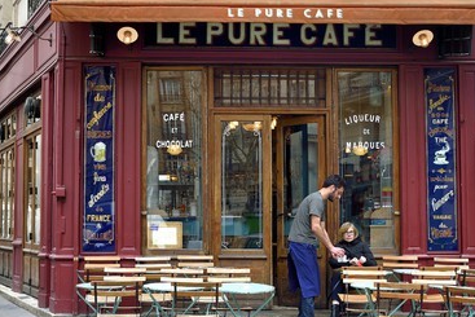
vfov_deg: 28.1
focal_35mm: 48
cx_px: 234
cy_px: 179
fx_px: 634
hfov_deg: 41.1
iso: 200
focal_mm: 42
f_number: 7.1
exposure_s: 1/100
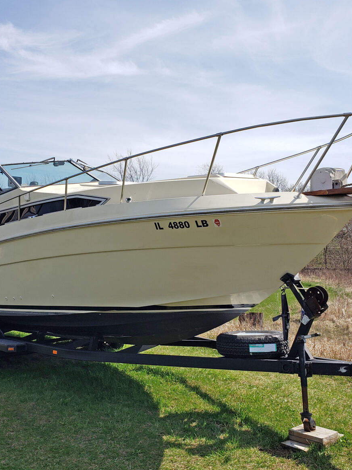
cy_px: 249
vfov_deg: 50.1
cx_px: 123
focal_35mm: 37
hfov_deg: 38.3
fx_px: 502
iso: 50
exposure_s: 1/1433
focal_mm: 4.3
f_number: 2.4
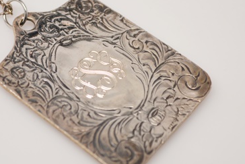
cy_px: 52
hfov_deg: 15.1
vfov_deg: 10.1
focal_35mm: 136
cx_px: 102
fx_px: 925
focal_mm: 55
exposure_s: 1/60
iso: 400
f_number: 5.6
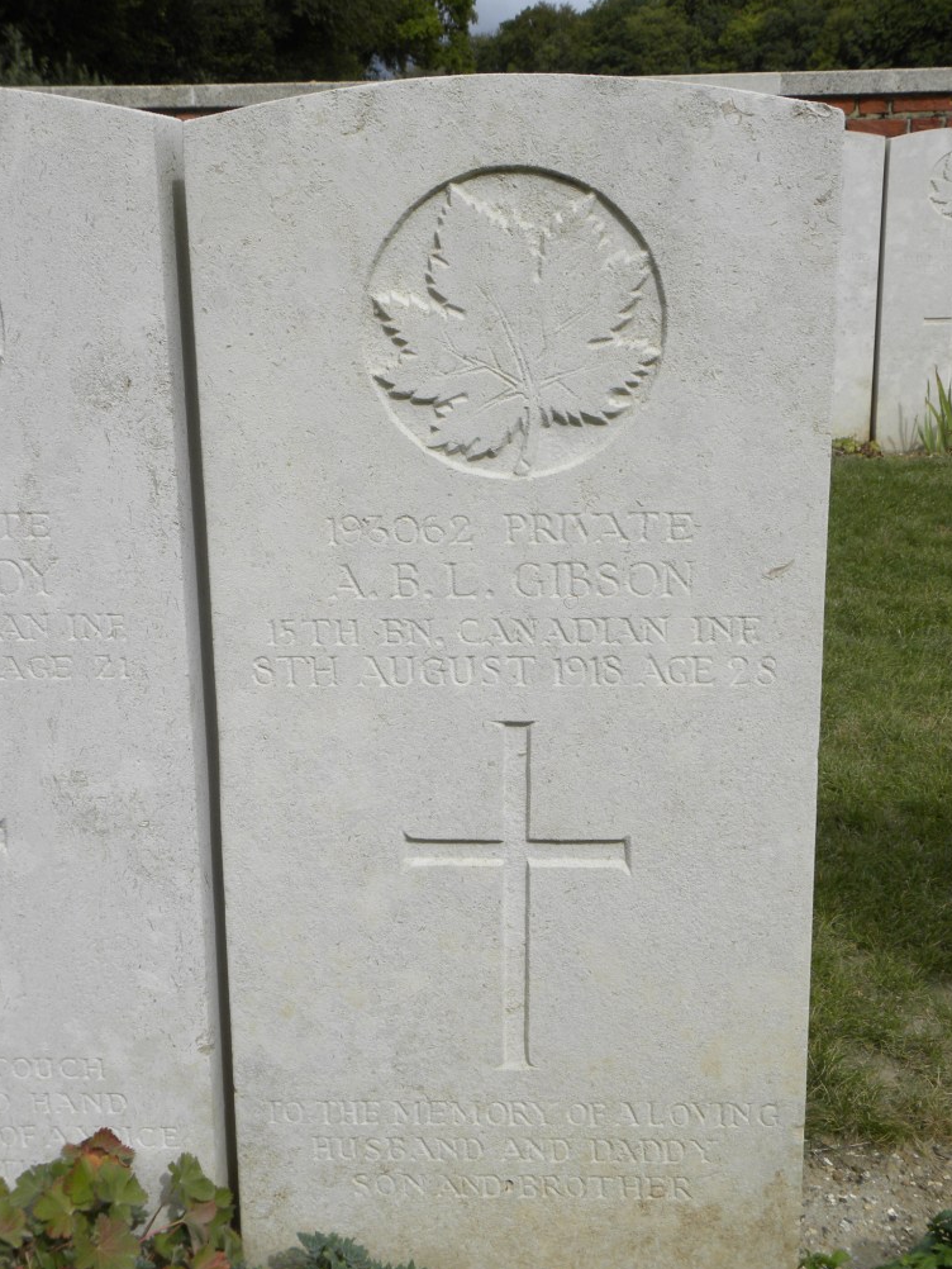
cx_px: 479
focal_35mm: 47
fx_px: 1723
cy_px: 638
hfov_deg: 30.9
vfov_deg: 40.4
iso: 64
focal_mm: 8.2
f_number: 5.6
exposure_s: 1/358
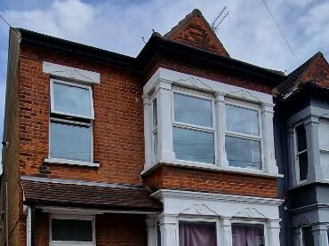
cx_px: 179
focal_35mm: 36
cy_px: 250
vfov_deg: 35.5
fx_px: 342
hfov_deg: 51.3
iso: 50
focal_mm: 2.2
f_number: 2.2
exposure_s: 1/3392
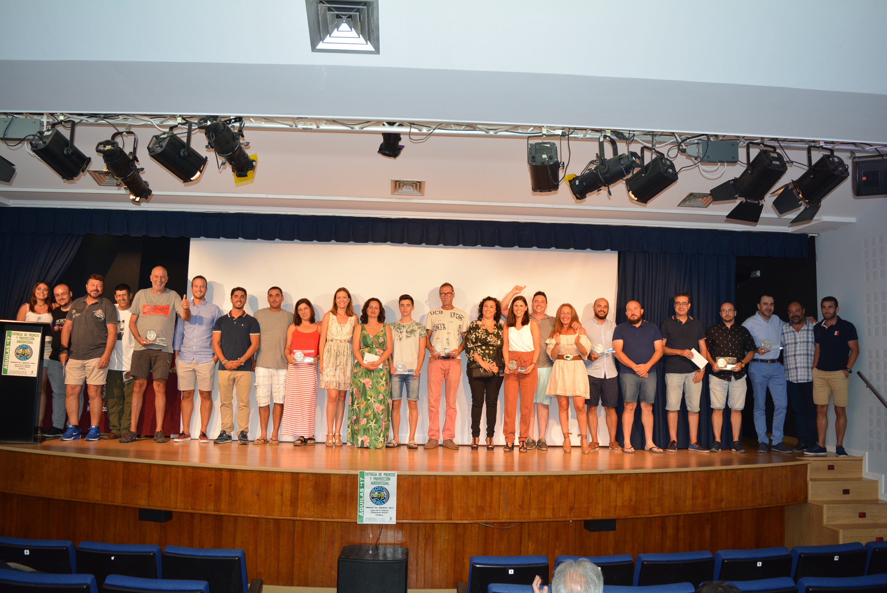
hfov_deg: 67.3
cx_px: 444
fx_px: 666
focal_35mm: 27
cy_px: 296
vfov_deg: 48.0
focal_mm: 18
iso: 400
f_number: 4
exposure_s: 1/60
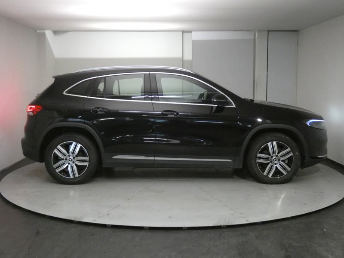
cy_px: 129
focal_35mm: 41
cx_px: 172
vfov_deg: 35.1
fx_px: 407
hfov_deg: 45.8
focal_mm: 7.3
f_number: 3.6
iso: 1250
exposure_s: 1/80
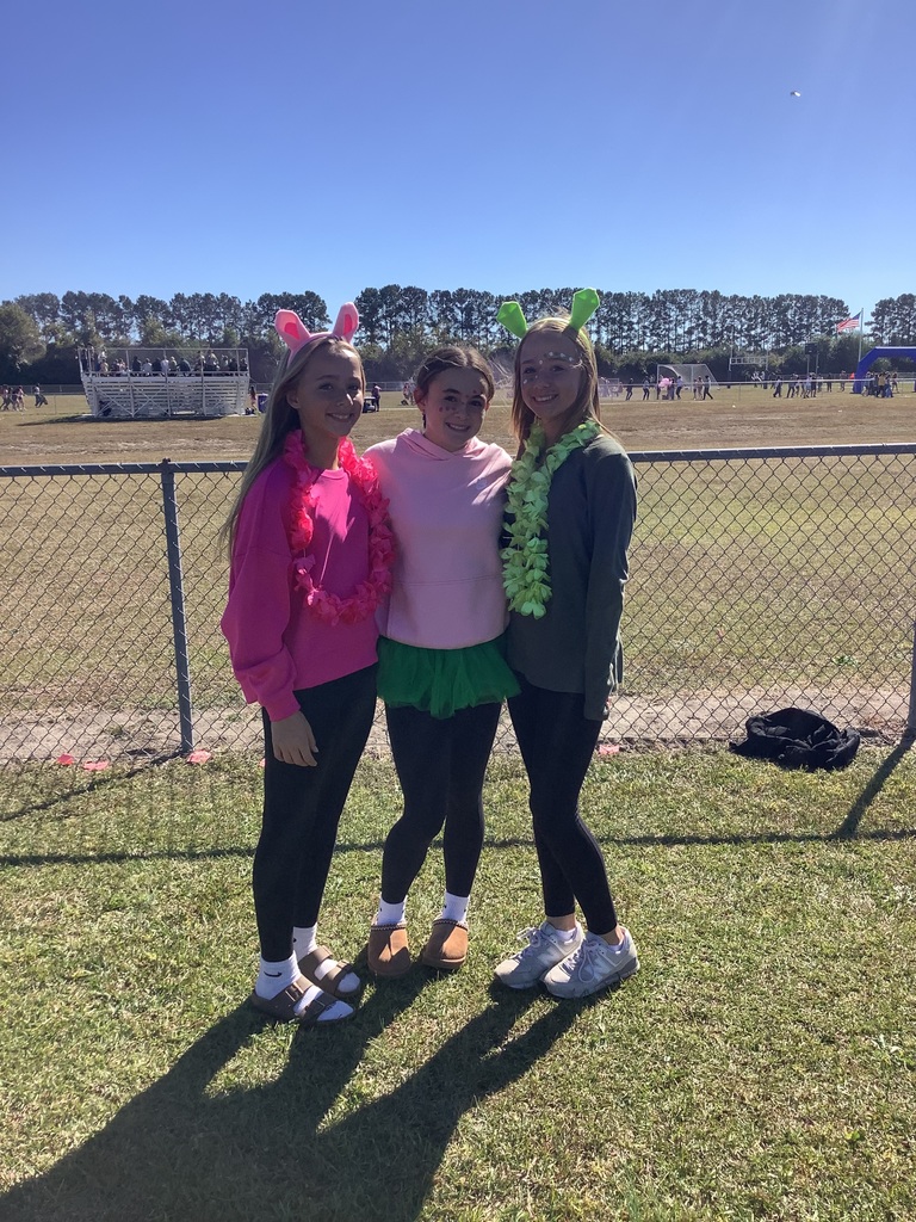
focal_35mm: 31
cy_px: 611
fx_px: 1094
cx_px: 458
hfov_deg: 45.4
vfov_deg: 58.4
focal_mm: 3.3
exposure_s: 1/1181
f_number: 2.4
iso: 25
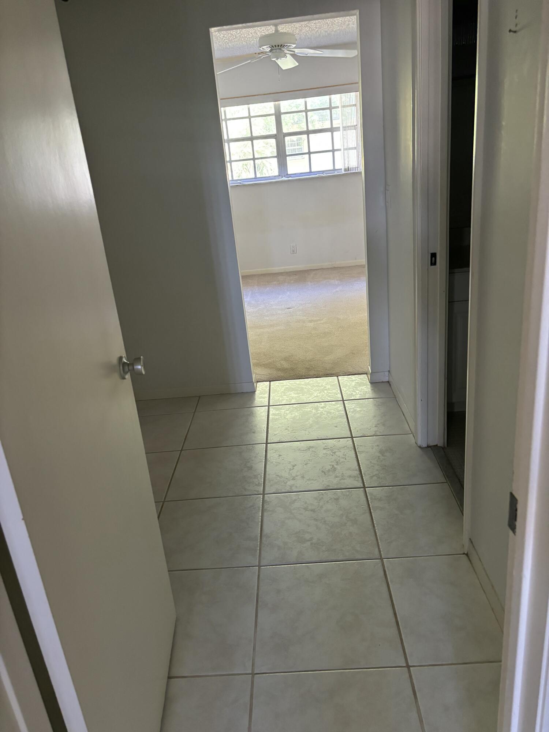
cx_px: 274
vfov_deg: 67.3
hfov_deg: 53.1
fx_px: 550
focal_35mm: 26
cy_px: 366
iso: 320
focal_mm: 5.96
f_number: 1.6
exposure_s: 1/60
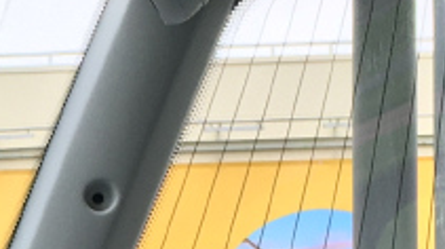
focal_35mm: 195
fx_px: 2298
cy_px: 531
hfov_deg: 10.8
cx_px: -156
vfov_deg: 6.0
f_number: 2.2
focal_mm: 4.15
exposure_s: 1/111
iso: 25
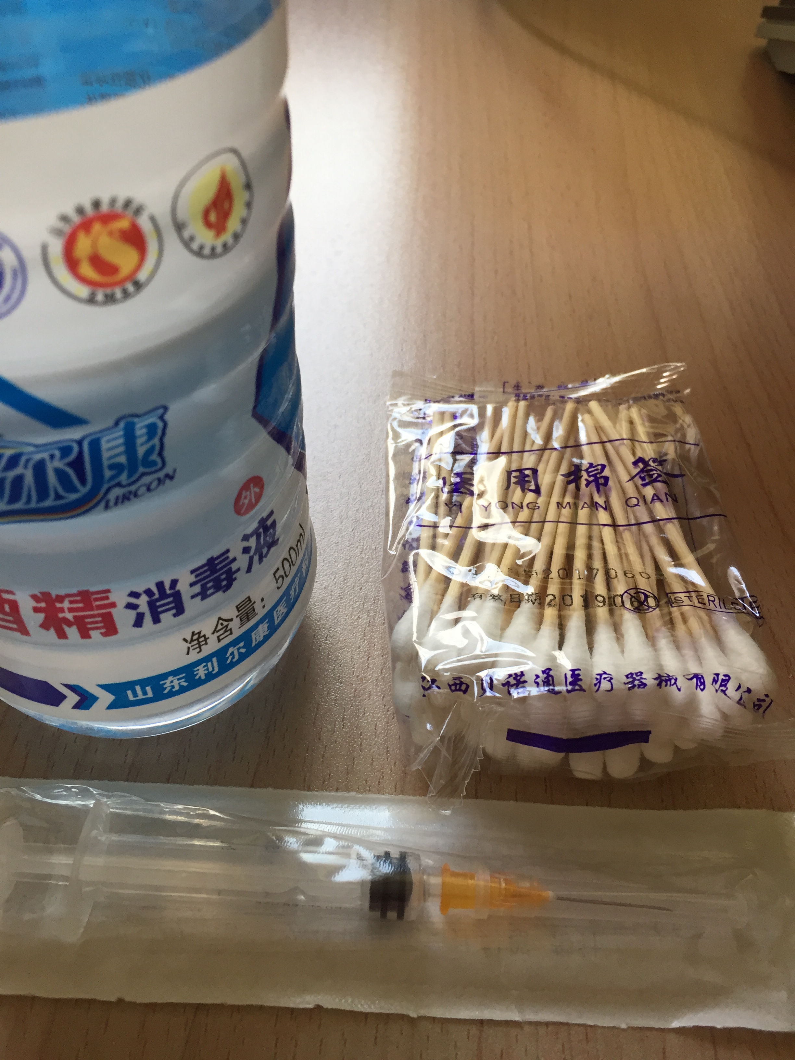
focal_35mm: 29
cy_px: 530
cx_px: 398
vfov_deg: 61.7
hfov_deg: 48.2
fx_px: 888
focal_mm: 4.15
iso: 40
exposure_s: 1/33
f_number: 2.2
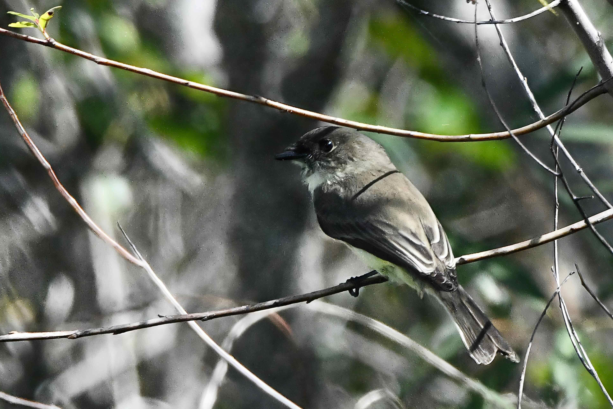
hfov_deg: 3.4
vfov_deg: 2.3
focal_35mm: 601
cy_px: 204
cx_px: 306
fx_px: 10232
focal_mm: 600
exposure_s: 1/1250
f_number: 22
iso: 5000
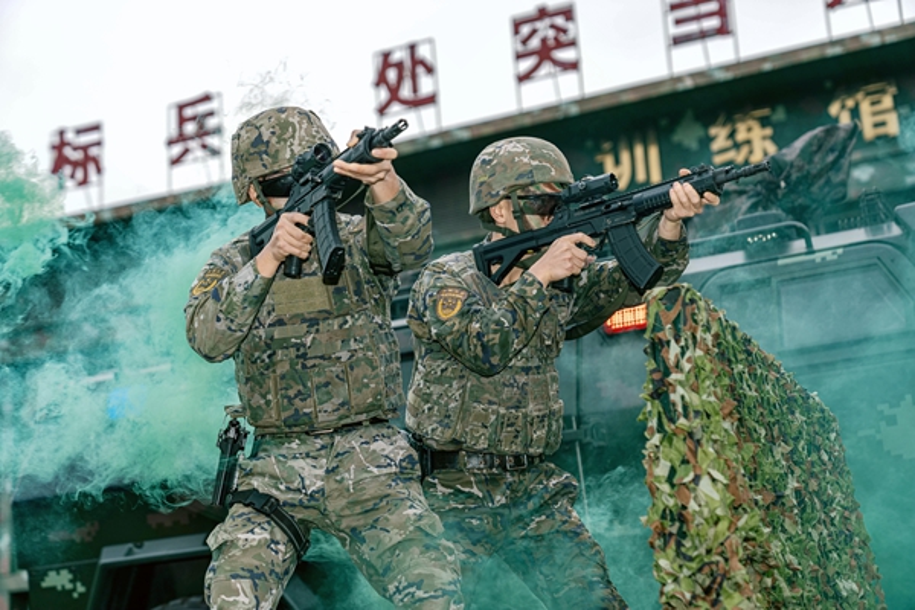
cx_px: 458
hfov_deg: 31.0
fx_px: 1652
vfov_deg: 20.9
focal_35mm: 65
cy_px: 305
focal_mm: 65
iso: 125
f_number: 2.8
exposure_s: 1/200
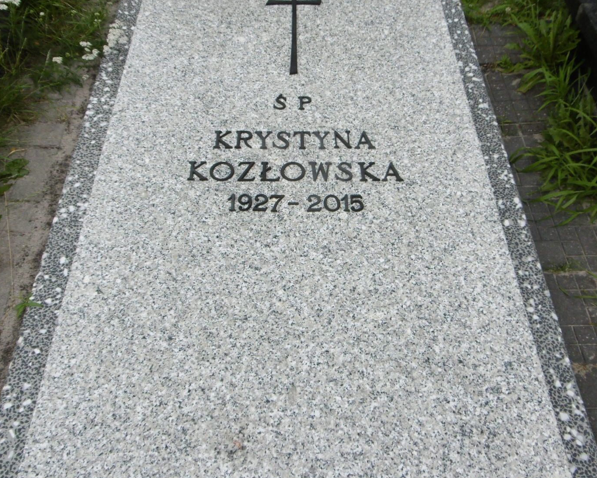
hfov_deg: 51.5
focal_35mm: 35
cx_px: 303
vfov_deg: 42.1
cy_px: 205
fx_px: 618
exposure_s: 1/400
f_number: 3.1
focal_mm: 4.3
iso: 100
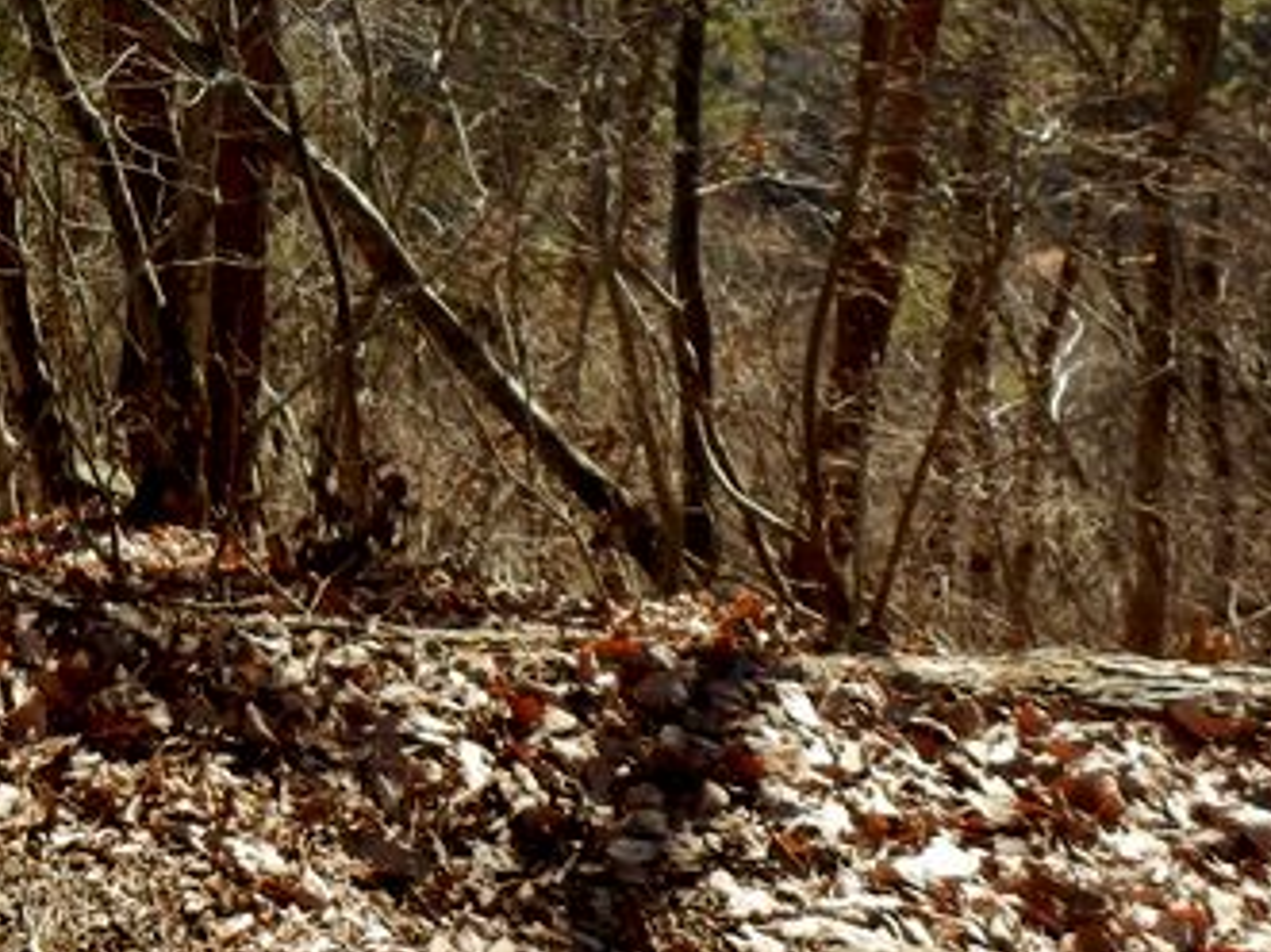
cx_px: -157
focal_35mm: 58
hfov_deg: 29.6
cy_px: -180
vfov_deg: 23.2
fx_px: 2129
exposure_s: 1/400
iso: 80
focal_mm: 4.2
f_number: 3
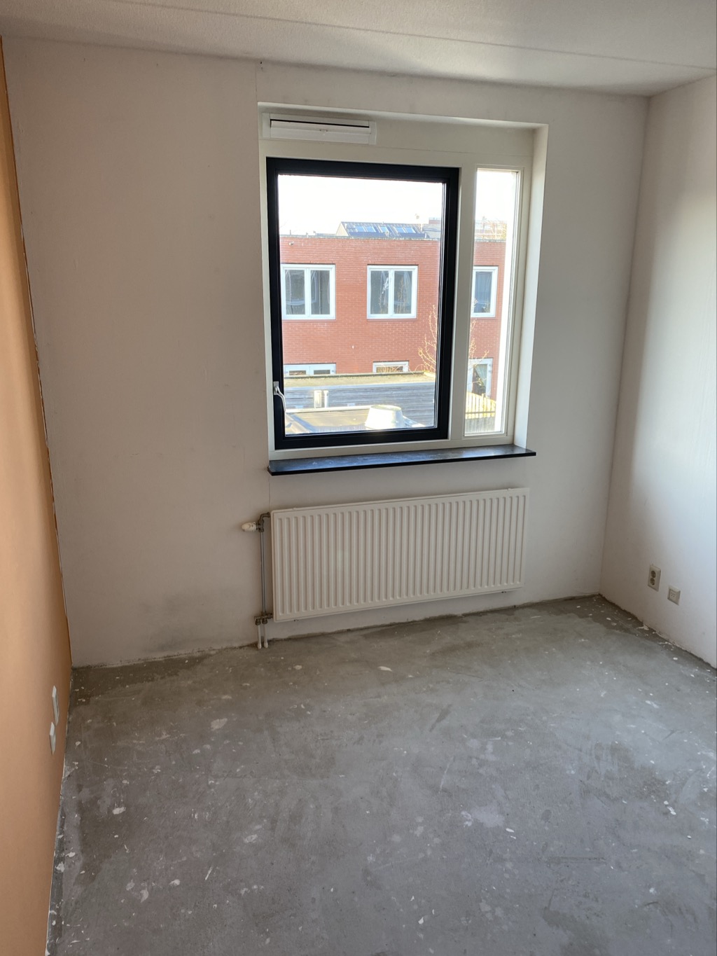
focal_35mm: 26
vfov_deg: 67.3
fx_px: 718
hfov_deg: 53.1
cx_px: 358
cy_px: 478
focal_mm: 4.25
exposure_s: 1/121
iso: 80
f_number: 1.8
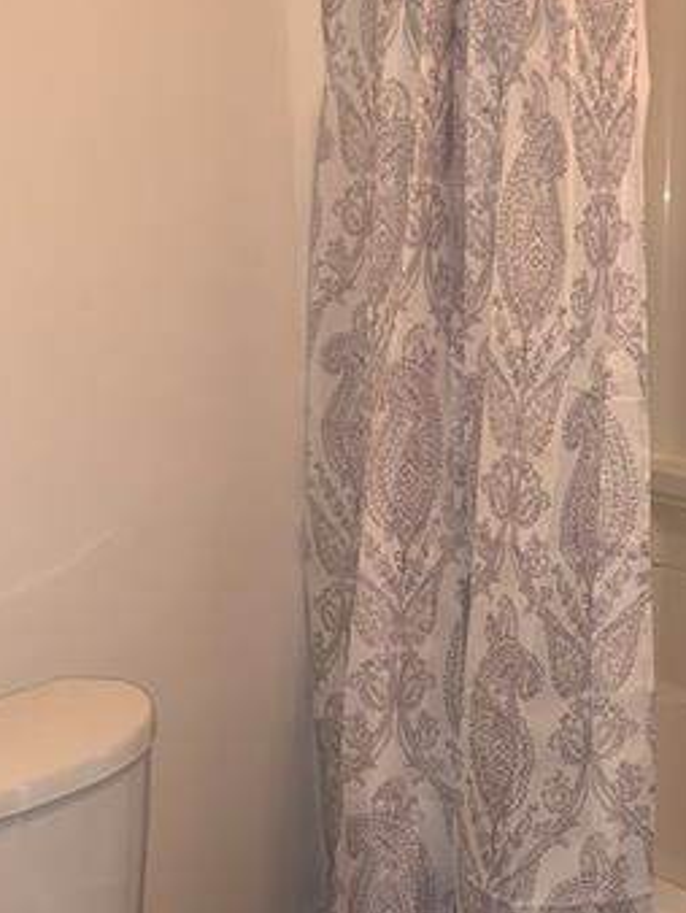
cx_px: 486
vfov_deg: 32.5
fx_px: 1557
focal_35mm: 59
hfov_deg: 24.7
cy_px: 592
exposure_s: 1/16
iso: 32
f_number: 1.8
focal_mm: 4.25
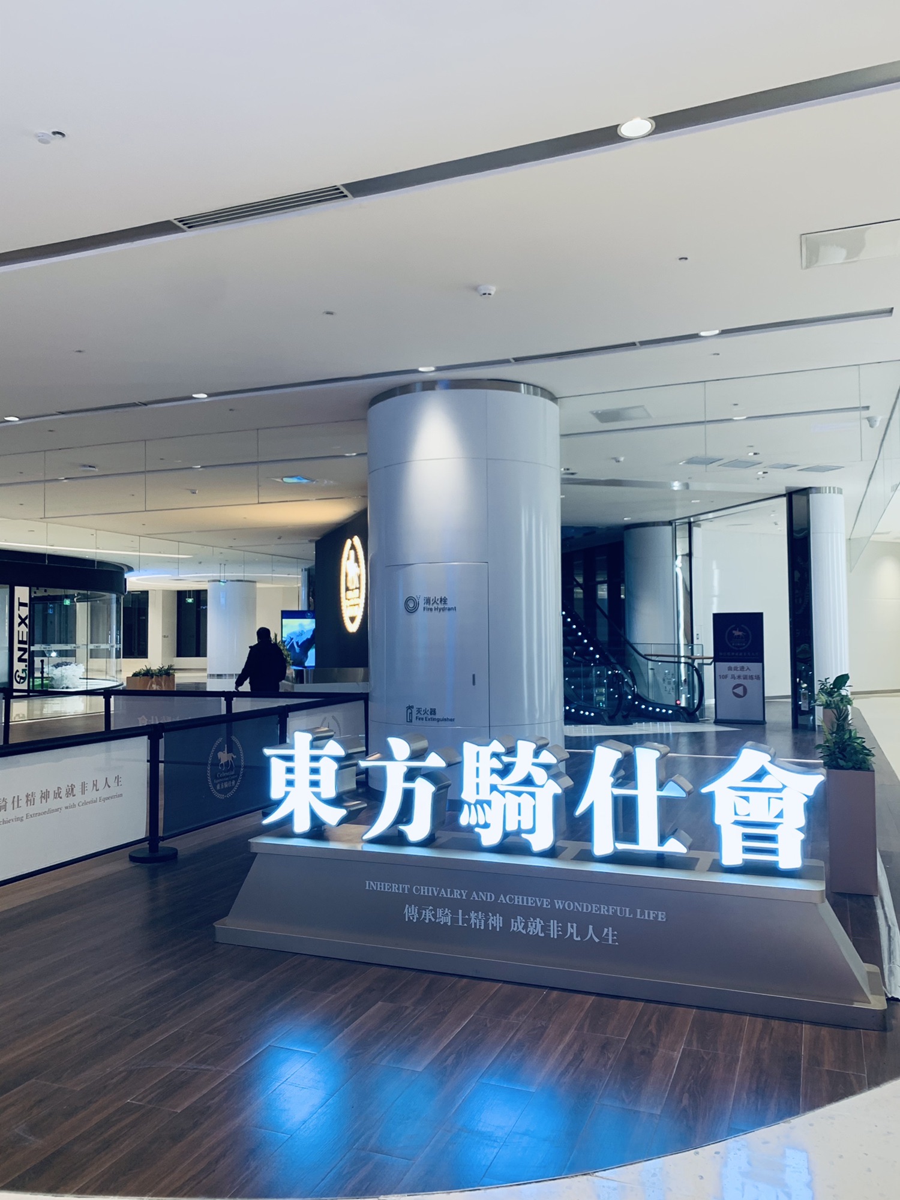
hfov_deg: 53.1
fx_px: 901
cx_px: 450
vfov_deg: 67.3
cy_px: 600
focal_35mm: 26
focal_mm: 4.25
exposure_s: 1/50
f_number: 1.8
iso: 64
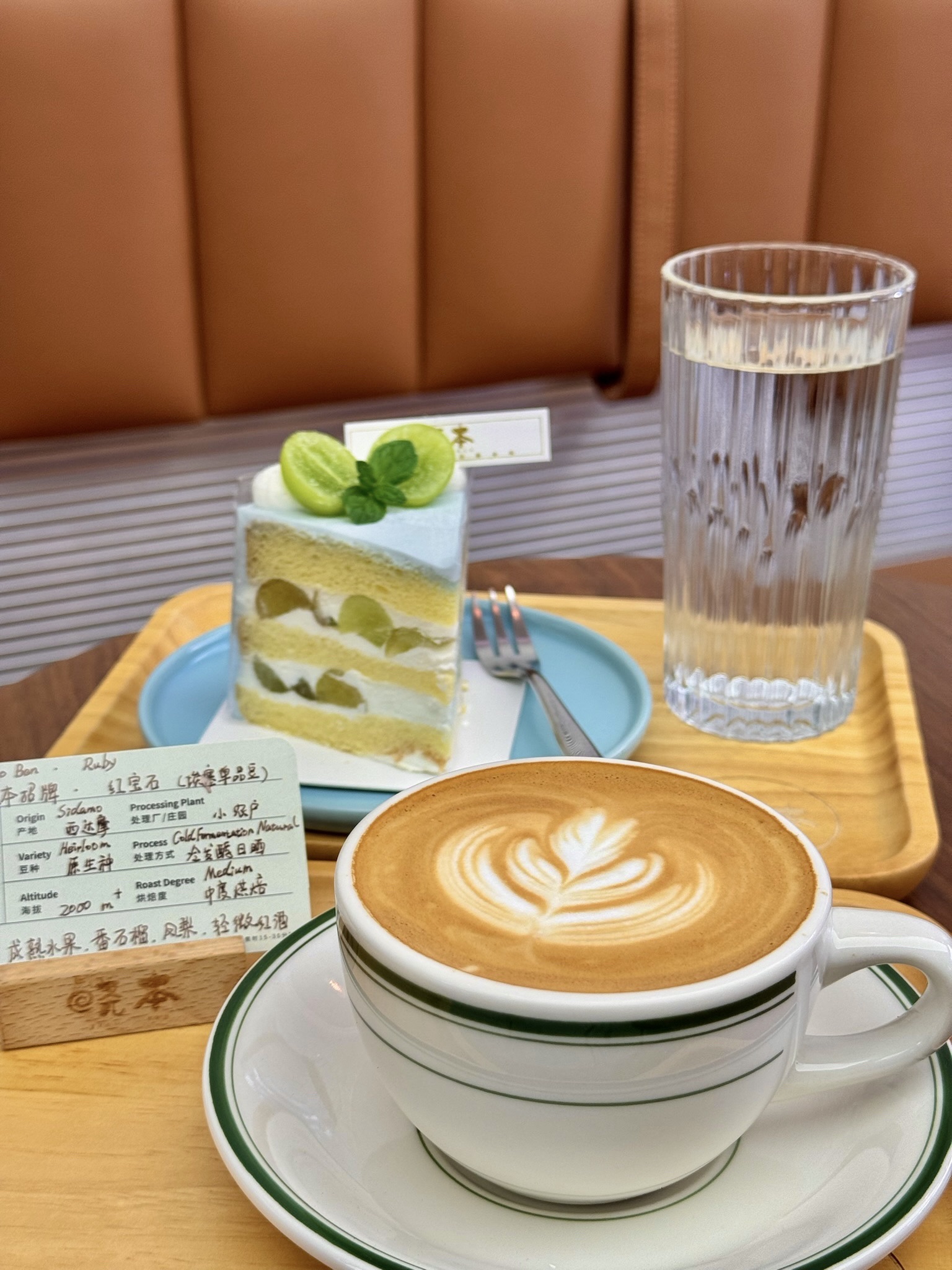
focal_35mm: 48
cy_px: 635
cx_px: 476
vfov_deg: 39.7
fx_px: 1760
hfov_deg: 30.3
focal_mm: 6.76
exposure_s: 1/100
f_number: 1.78
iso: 64
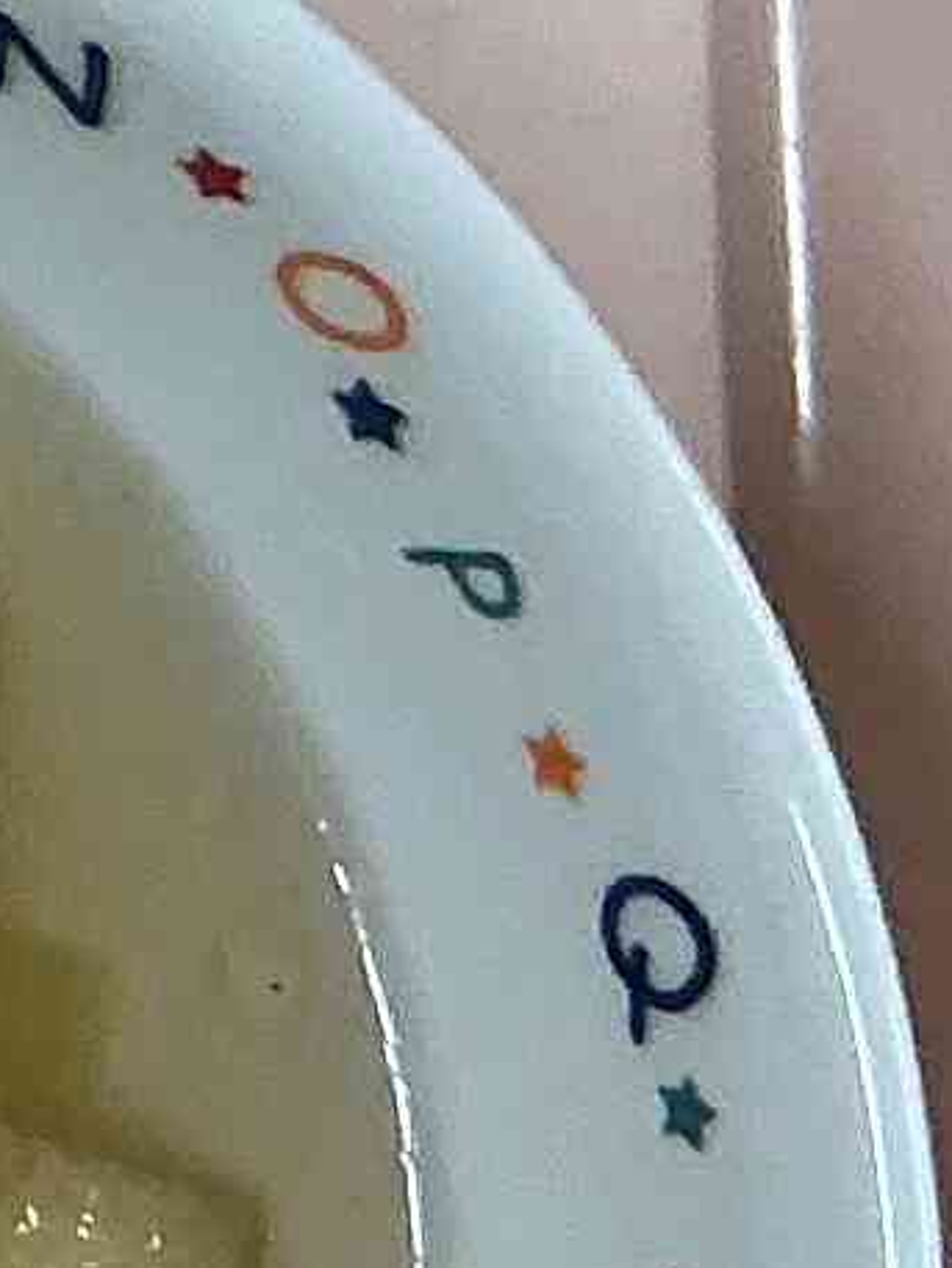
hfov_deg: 5.0
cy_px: -558
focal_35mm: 256
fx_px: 9383
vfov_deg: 7.6
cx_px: -3297
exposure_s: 1/60
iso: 40
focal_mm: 3
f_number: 1.8
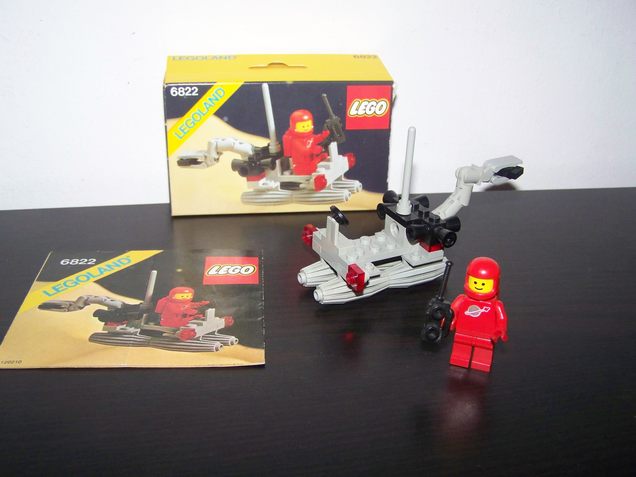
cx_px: 318
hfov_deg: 49.0
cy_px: 238
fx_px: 698
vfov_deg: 37.7
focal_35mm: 38
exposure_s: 1/30
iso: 200
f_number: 2.8
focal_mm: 6.3
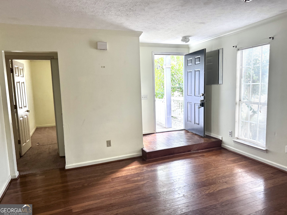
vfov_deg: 56.8
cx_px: 144
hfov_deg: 71.6
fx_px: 199
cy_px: 108
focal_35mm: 24
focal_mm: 6.76
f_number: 1.78
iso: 200
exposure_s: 1/66
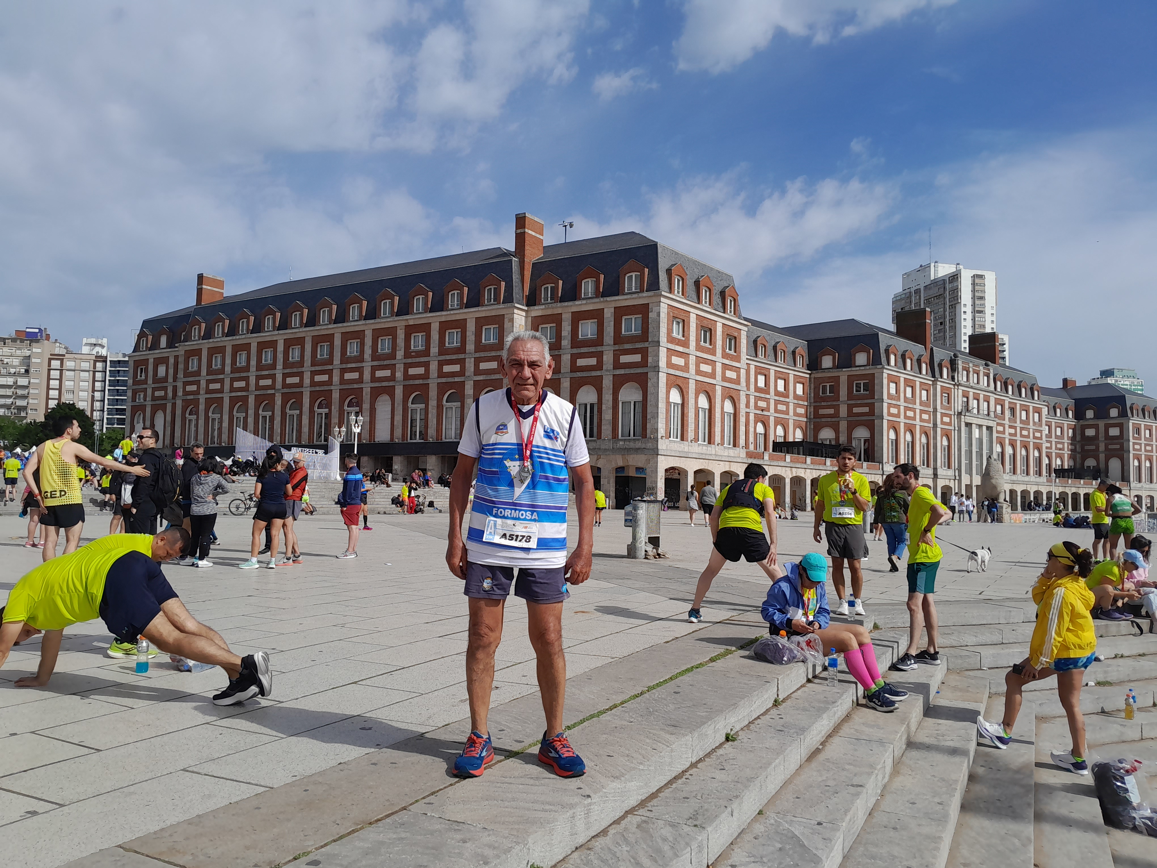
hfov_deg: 67.3
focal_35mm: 26
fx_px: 869
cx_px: 578
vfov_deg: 53.1
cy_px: 434
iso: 40
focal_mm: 3.98
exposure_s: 1/968
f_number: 1.8
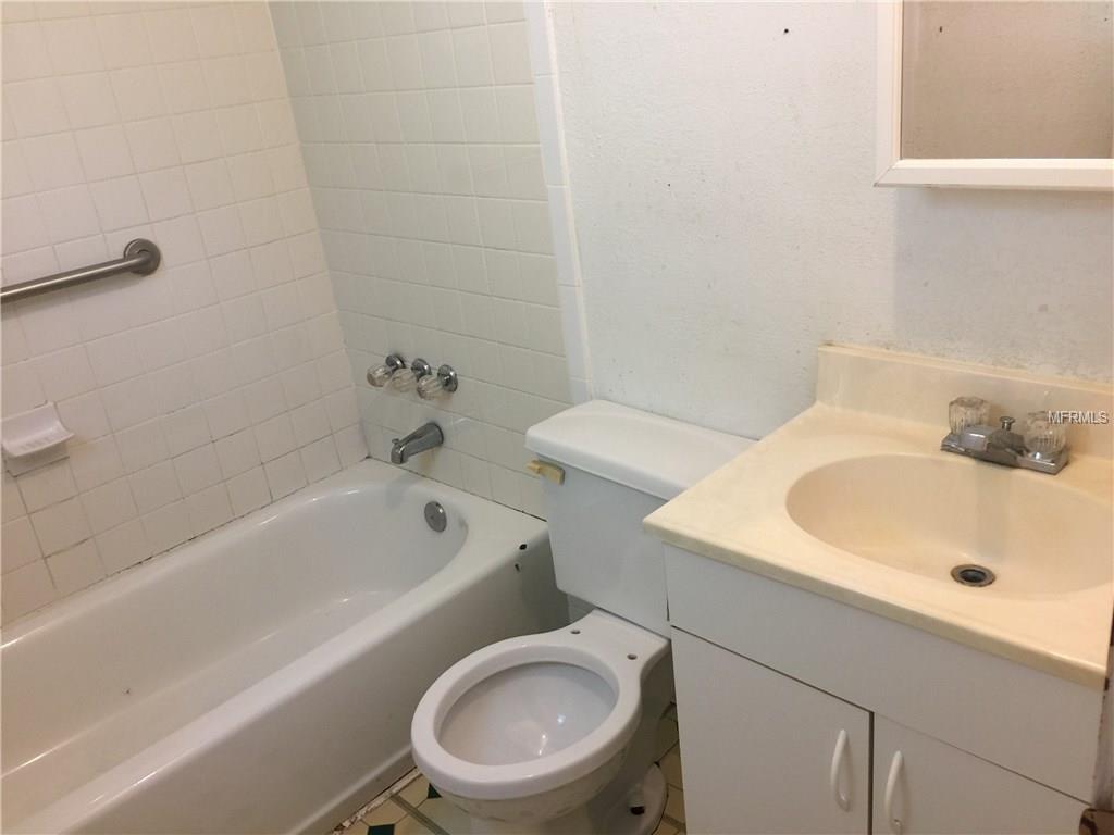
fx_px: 933
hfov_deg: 61.7
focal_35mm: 29
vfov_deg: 48.2
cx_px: 557
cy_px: 418
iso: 40
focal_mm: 4.15
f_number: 2.2
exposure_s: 1/15
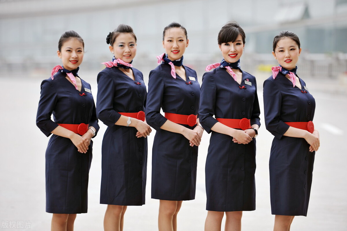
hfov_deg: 12.1
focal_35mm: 170
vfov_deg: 8.1
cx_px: 174
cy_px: 116
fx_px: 1638
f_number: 2.8
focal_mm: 170
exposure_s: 1/640
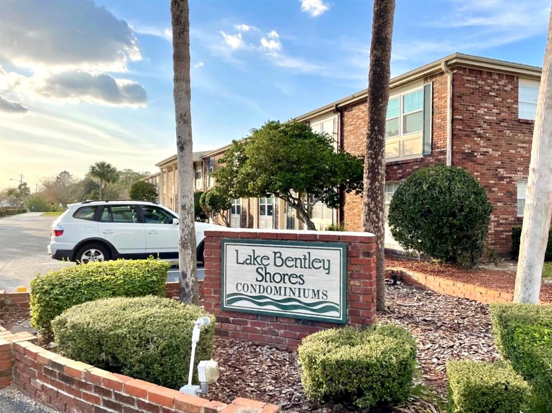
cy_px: 206
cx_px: 276
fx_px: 414
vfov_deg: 53.0
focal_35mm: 26
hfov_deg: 67.3
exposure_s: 1/2618
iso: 32
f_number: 1.6
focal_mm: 4.2
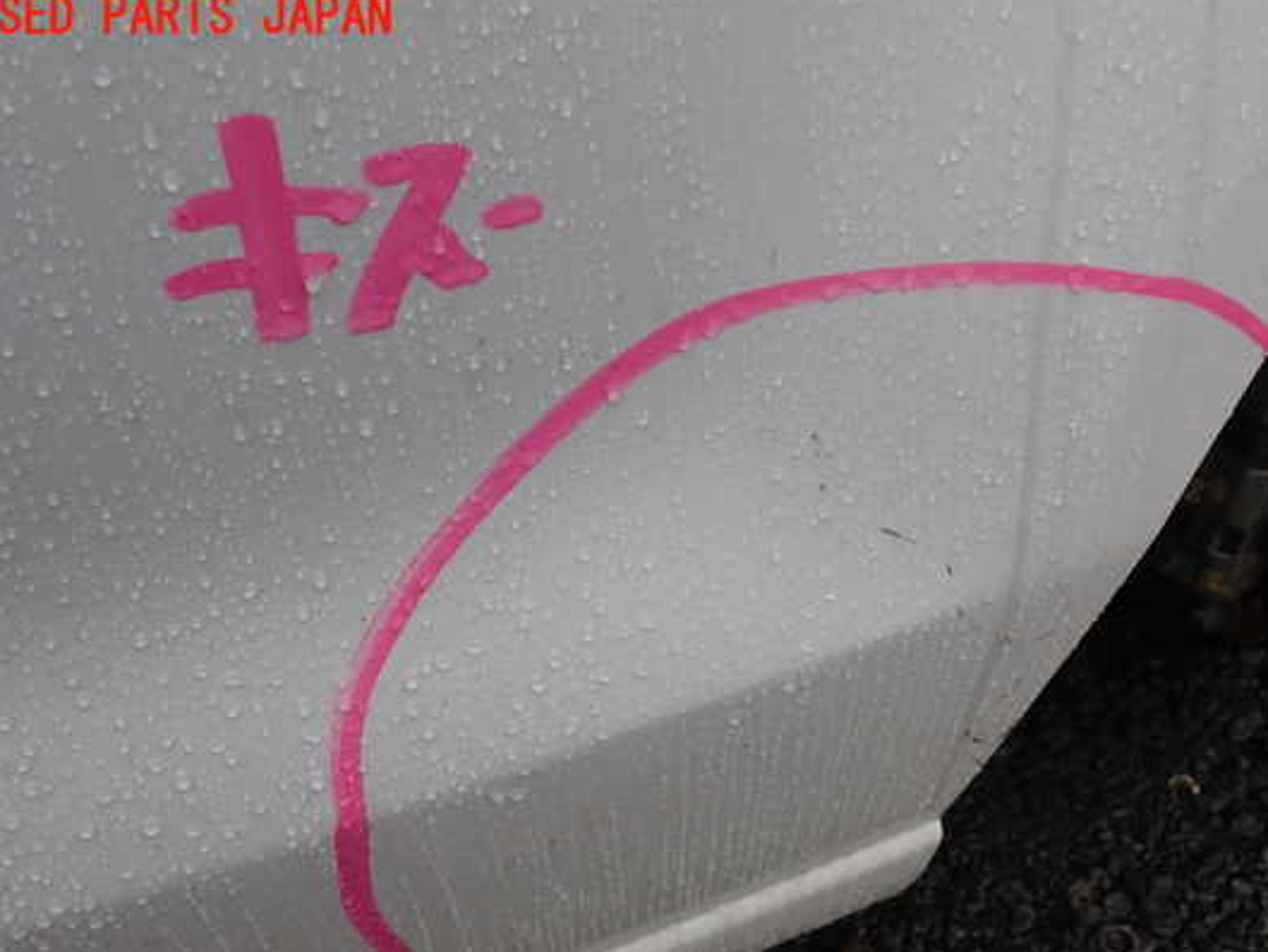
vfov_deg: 41.8
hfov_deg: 53.9
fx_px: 1246
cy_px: 528
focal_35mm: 34
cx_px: 676
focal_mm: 5.4
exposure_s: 1/80
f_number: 3.2
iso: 100
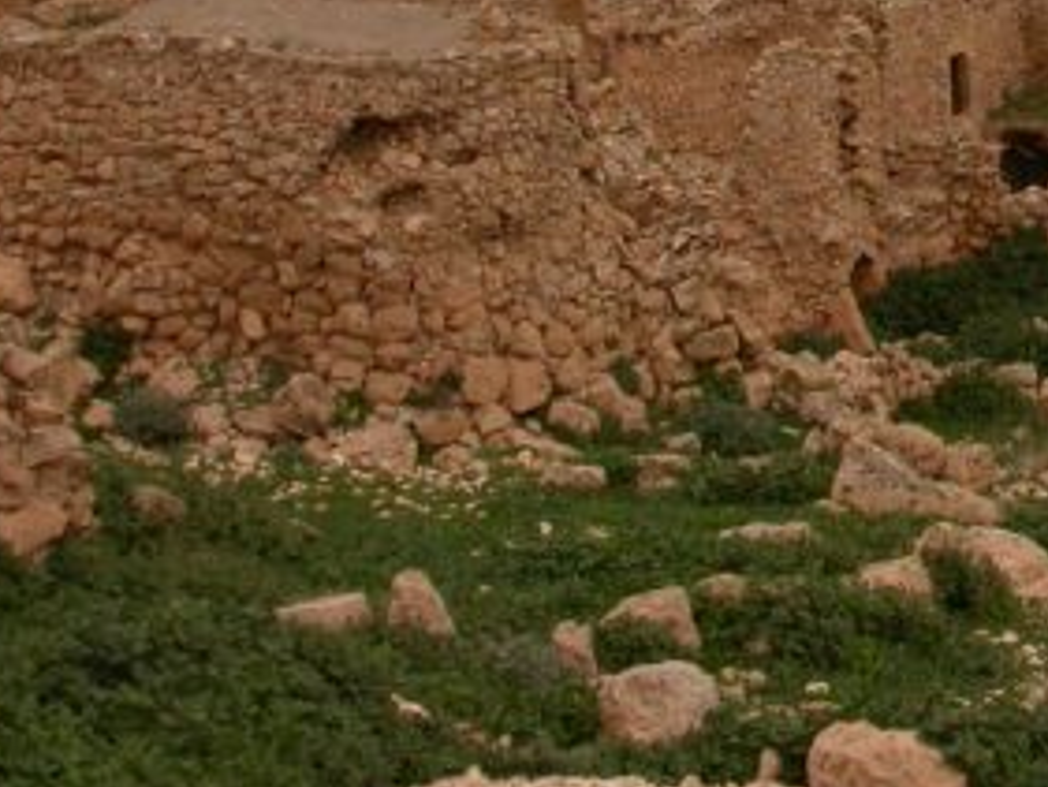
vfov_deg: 9.1
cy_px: -86
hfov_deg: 12.0
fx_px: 4907
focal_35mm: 162
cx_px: 1138
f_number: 6.1
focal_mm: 11.8
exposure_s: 1/192
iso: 100
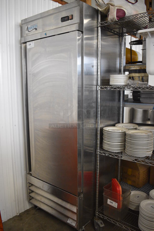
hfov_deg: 43.7
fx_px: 192
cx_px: 77
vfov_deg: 61.9
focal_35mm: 30
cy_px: 116
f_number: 3.8
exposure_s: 1/125
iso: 2500
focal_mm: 20
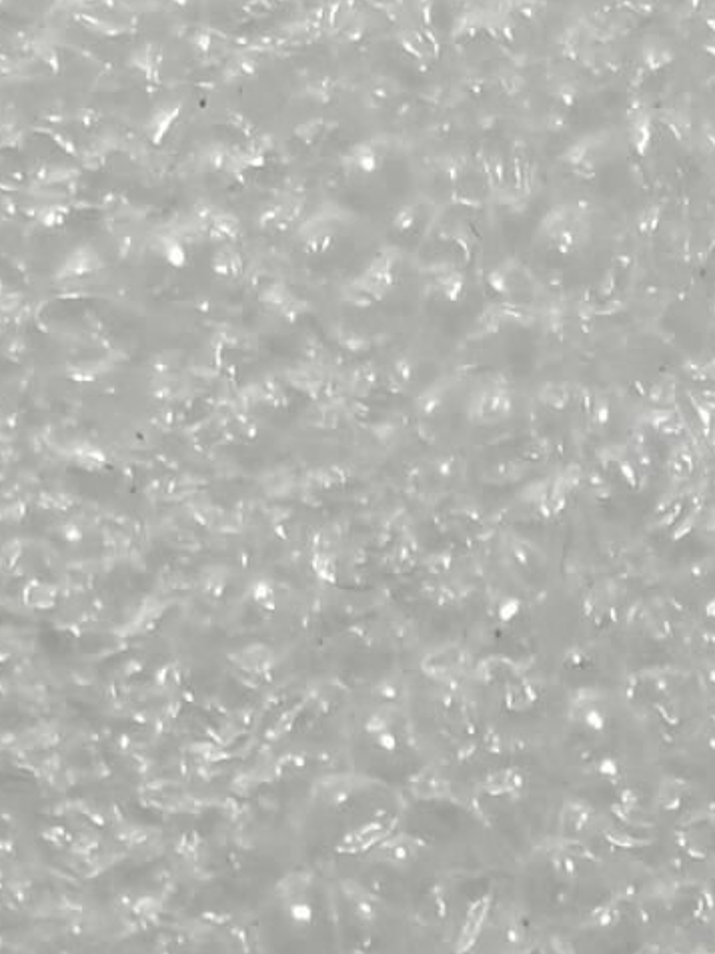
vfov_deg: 7.1
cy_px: 1287
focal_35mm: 276
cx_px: 697
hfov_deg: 5.4
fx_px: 7601
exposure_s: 1/100
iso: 80
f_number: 1.8
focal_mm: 5.58
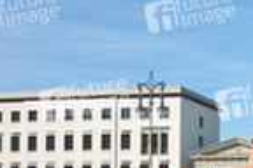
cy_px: 231
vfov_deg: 11.7
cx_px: 389
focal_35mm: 113
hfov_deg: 16.4
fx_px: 794
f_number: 18
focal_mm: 24
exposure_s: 1/180
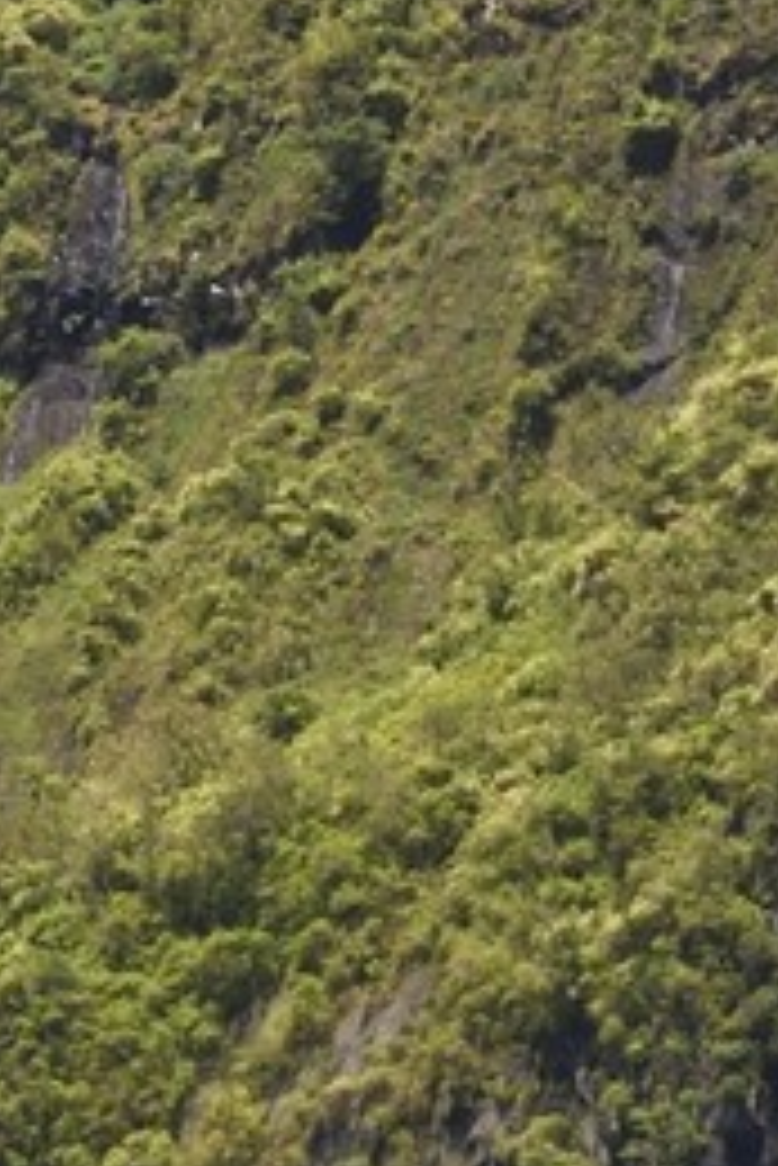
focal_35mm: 383
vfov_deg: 5.4
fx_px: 12398
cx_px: -2815
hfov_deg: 3.4
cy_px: 939
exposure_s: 1/250
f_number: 13
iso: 200
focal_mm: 62
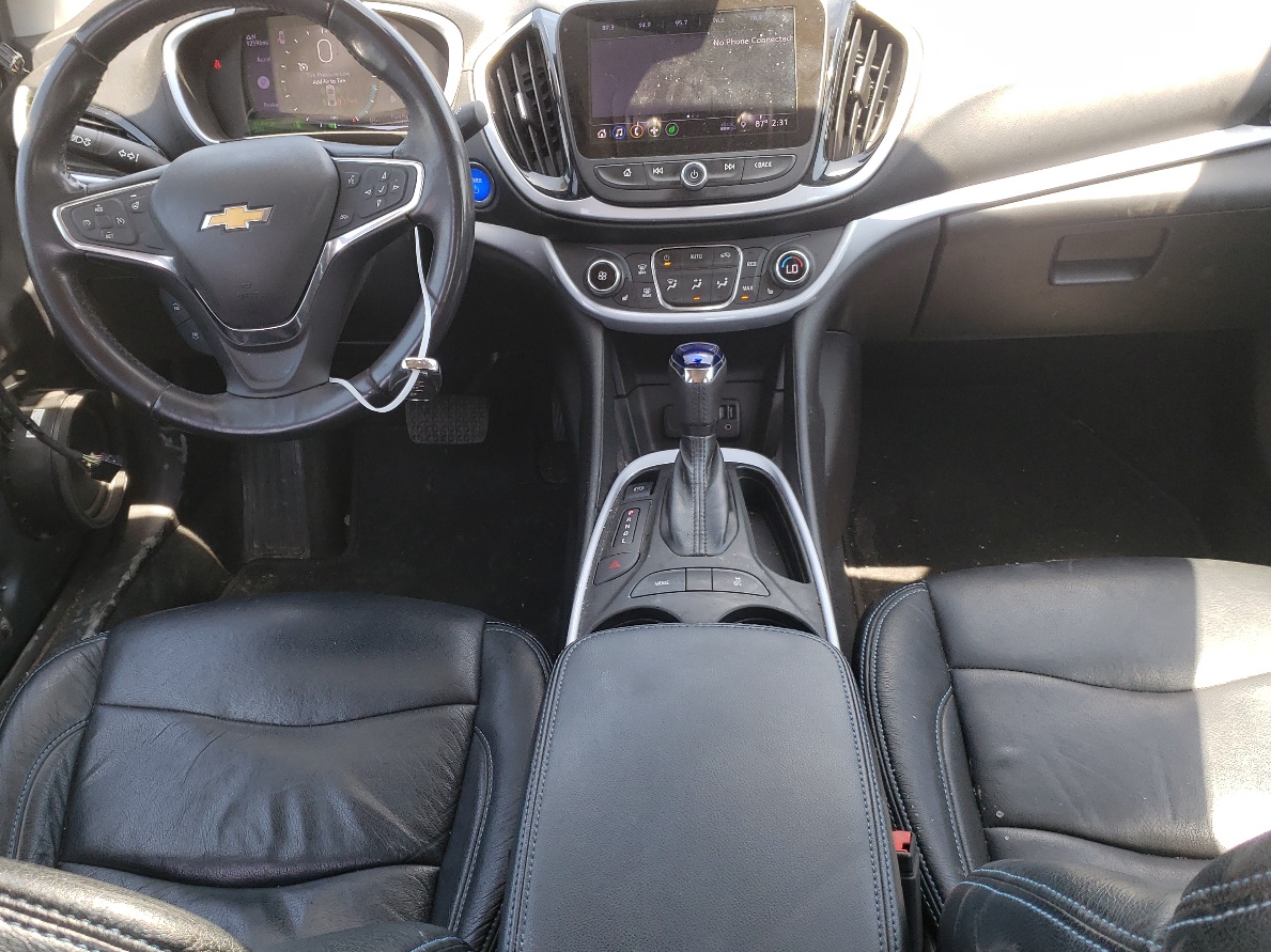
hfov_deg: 52.6
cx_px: 623
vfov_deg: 40.7
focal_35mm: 35
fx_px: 1285
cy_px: 503
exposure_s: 1/159
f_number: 1.5
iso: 50
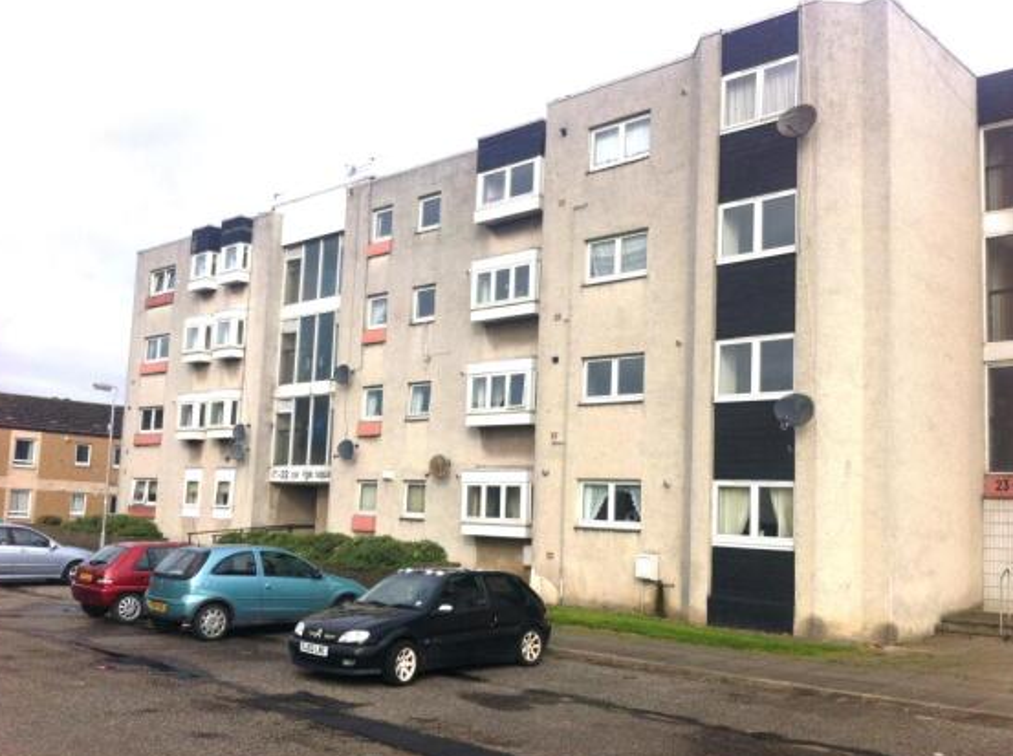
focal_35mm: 37
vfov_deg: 38.6
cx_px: 508
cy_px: 391
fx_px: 1081
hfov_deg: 50.2
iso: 80
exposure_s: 1/943
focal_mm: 3.85
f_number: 2.8
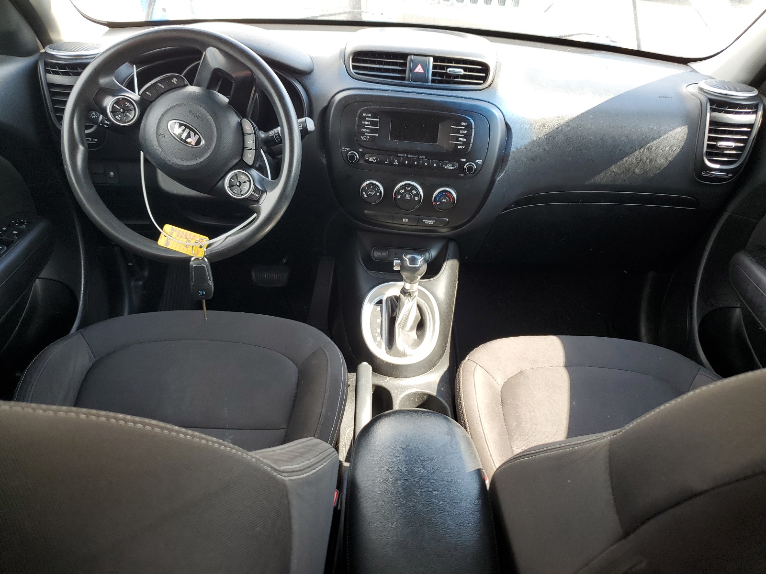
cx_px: 383
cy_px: 287
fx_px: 575
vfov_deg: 53.1
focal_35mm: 26
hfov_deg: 67.3
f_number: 1.5
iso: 50
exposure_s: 1/185
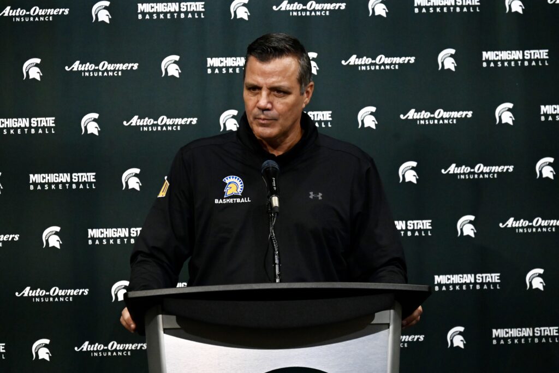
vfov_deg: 6.9
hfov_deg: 10.3
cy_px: 186
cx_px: 280
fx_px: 3106
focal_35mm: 200
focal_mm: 200
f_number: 6.3
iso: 8000
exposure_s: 1/800
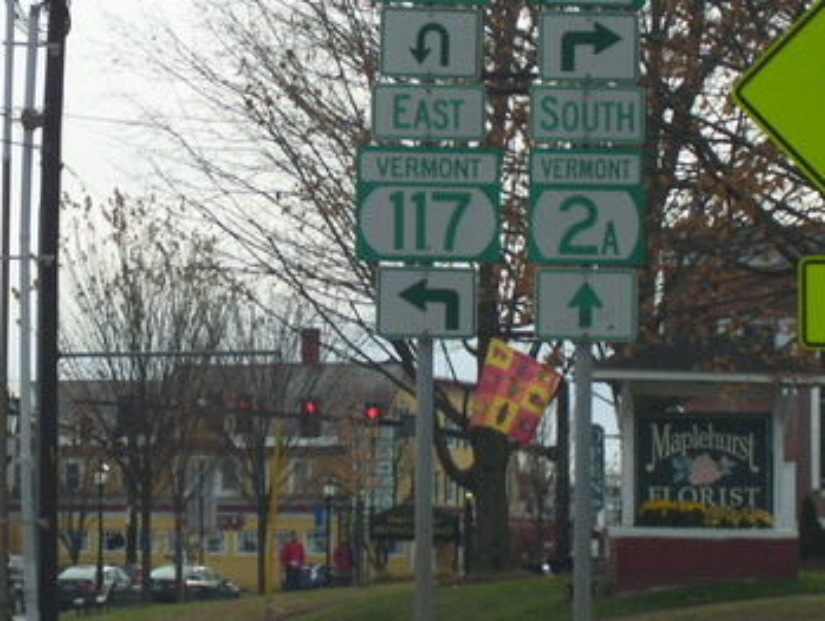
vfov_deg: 8.0
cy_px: 213
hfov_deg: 10.7
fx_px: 4417
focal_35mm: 185
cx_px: 303
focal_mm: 18
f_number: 4.6
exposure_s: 1/400
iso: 80
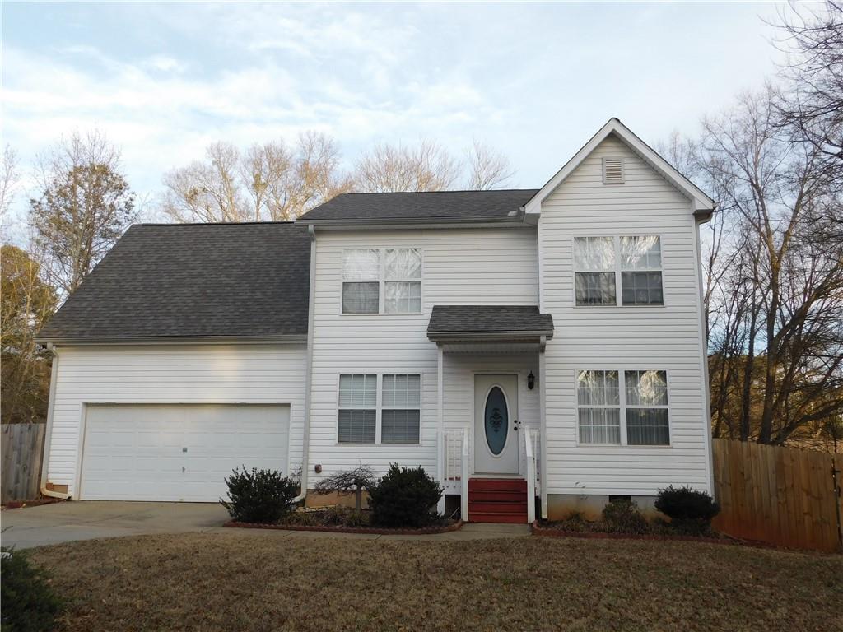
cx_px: 422
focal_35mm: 30
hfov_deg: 60.0
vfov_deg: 46.8
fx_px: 731
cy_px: 316
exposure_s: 1/320
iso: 125
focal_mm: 5.3
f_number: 3.2
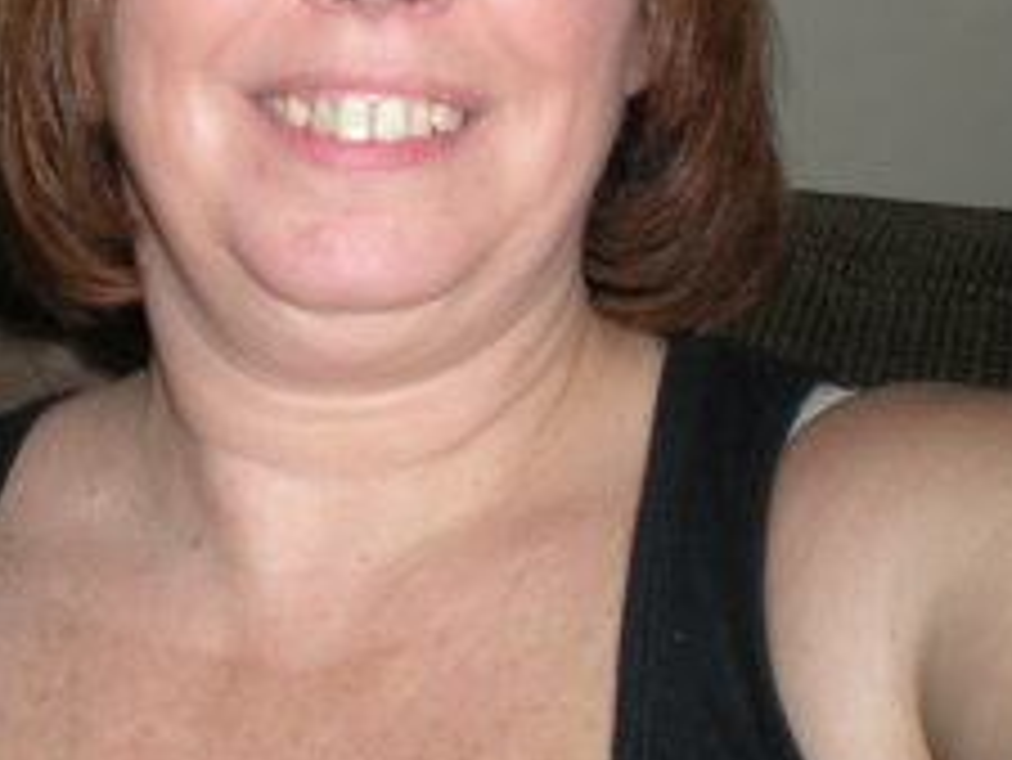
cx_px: 211
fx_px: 2223
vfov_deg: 19.0
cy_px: 56
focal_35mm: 76
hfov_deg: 25.2
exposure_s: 1/60
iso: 64
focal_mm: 6.3
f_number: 3.1
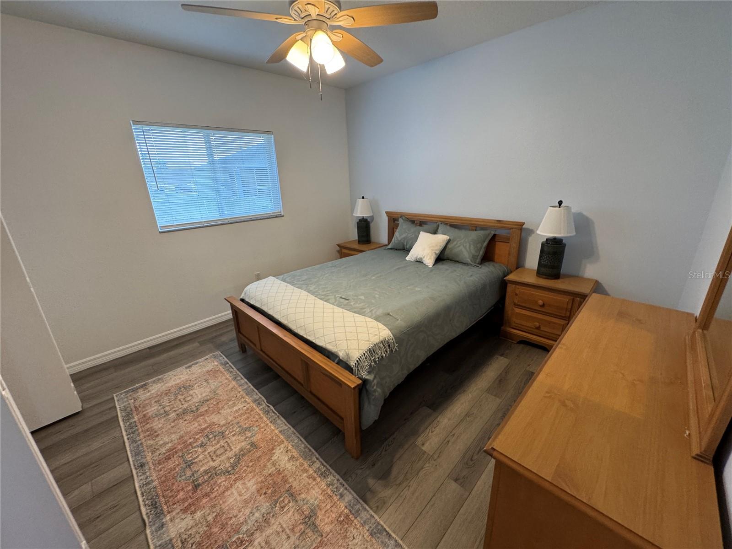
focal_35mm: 14
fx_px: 296
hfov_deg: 102.1
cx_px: 366
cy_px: 274
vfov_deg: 85.7
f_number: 2.2
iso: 200
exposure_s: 1/60
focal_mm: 2.22
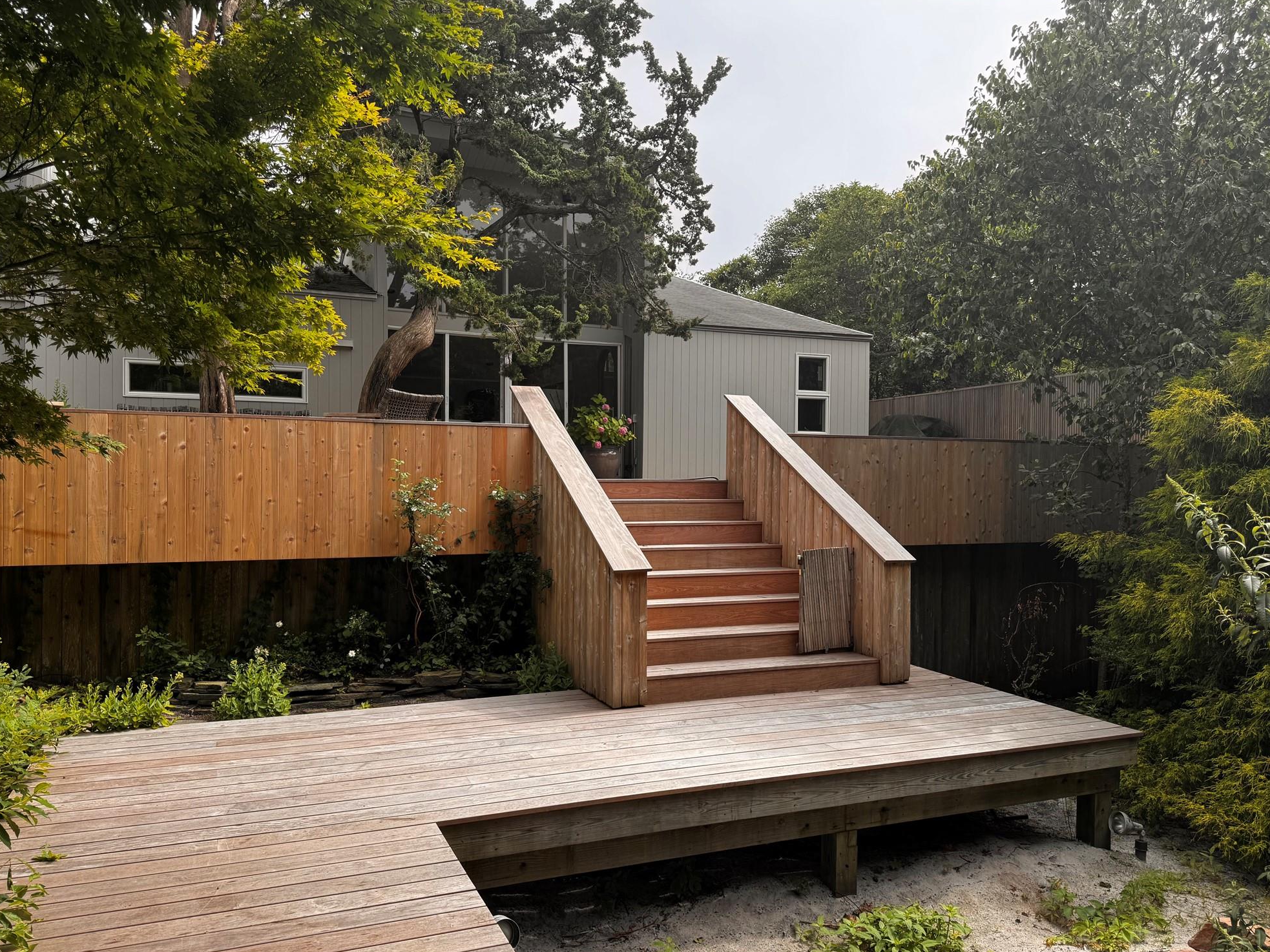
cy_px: 490
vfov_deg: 54.9
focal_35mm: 25
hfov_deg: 69.4
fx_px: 917
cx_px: 612
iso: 80
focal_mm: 6.76
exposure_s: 1/2174
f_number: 1.78
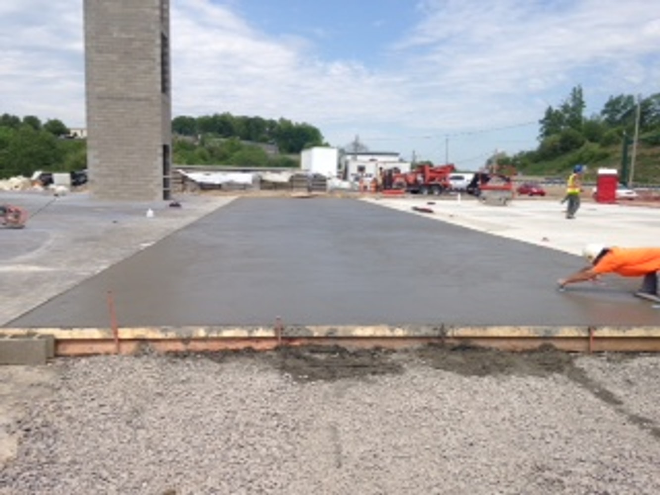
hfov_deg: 55.3
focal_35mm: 33
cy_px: 248
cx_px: 330
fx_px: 629
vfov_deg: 43.0
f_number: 2.4
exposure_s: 1/2088
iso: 50
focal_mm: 4.12
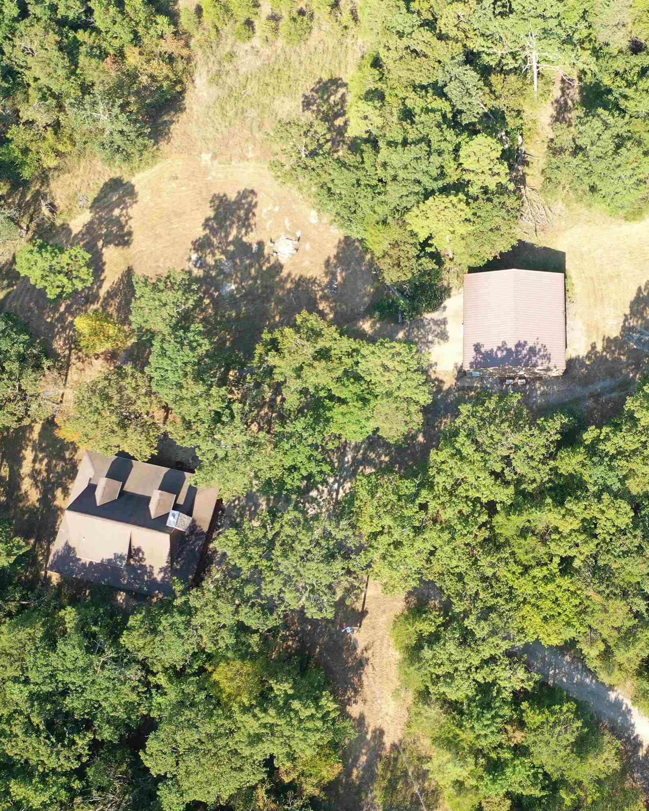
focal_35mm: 40
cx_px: 485
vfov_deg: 45.8
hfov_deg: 36.5
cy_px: 411
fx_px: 961
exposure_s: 1/30
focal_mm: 10.26
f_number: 2.8
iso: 120
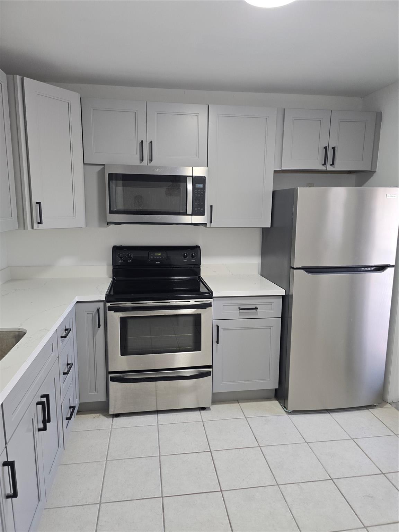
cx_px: 200
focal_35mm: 23
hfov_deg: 58.9
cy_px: 266
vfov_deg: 73.9
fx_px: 353
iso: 200
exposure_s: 1/120
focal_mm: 6.3
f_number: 1.7
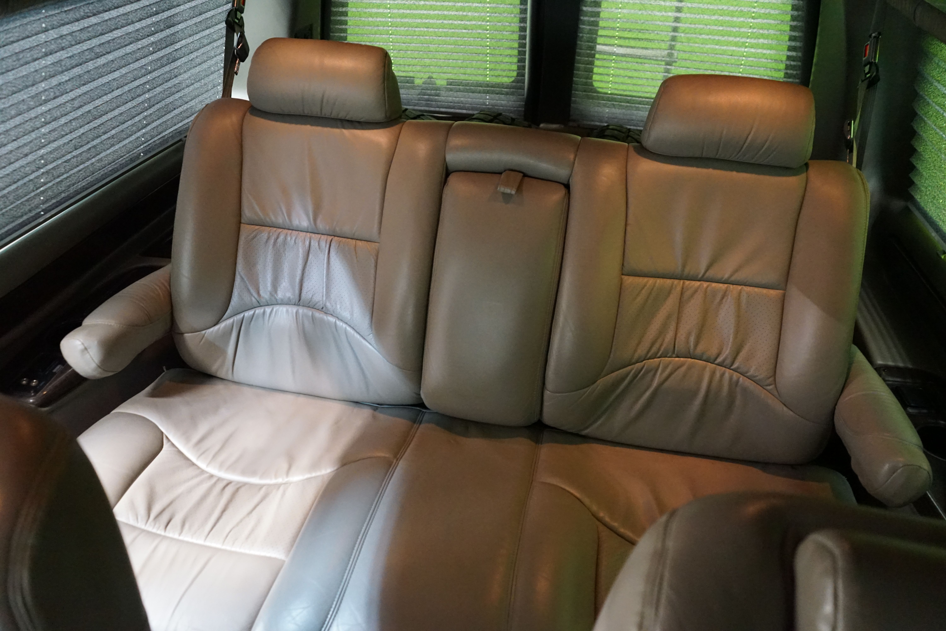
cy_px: 316
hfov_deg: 65.5
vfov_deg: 46.4
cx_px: 473
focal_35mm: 28
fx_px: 736
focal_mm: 28
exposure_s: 1/30
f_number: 3.5
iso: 6400
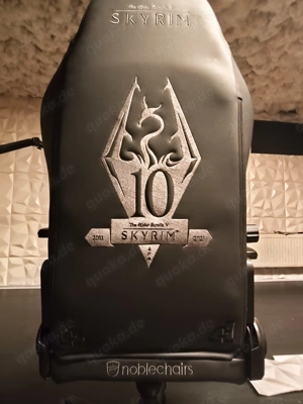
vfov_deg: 81.7
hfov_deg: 66.0
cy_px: 202
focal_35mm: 20
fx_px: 233
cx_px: 152
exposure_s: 1/11.1
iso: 2000
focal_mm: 1.91
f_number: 2.2
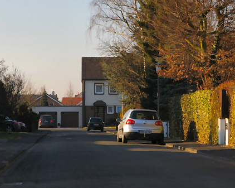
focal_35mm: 147
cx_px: 86
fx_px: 1021
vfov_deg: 10.5
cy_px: 122
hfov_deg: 13.1
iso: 200
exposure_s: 1/250
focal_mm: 55
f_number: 8
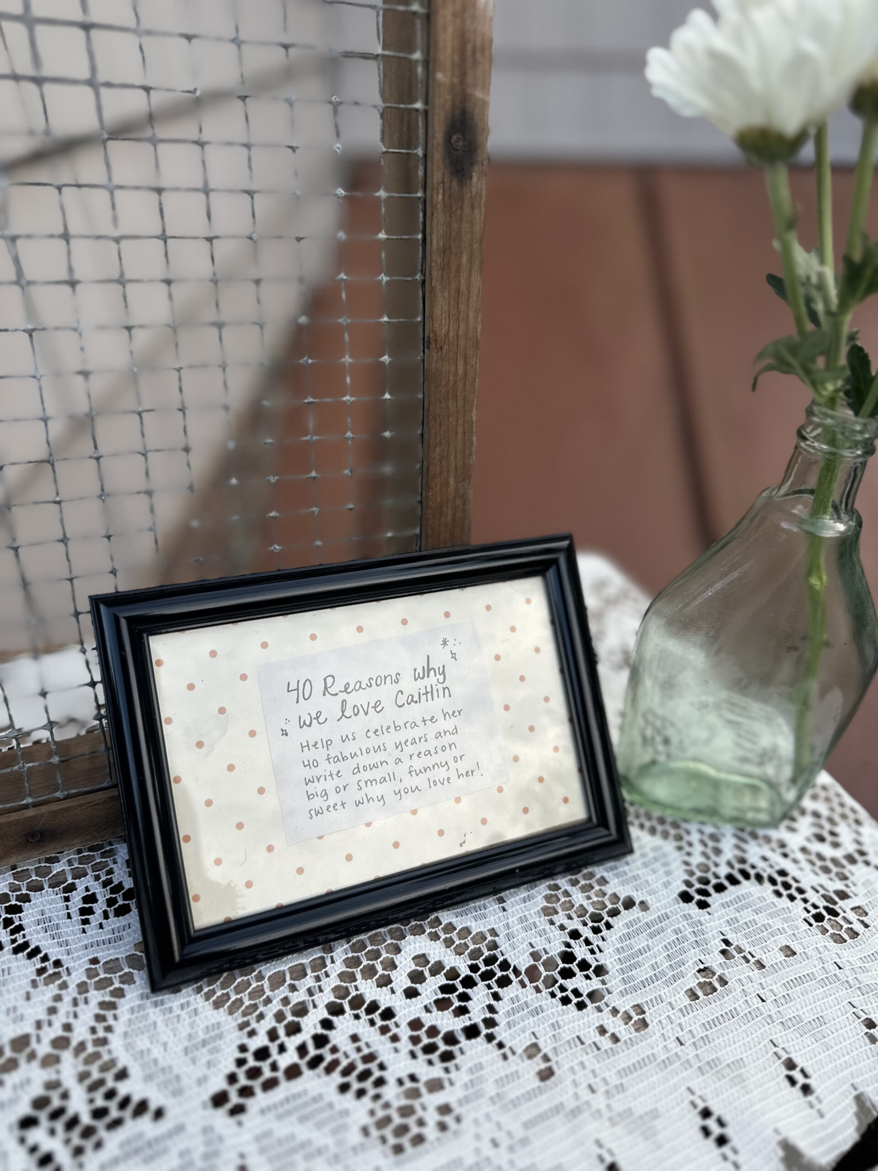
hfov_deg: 56.8
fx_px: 812
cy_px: 586
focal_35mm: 24
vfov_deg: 71.6
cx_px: 439
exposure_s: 1/971
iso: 80
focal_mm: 6.86
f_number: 1.78
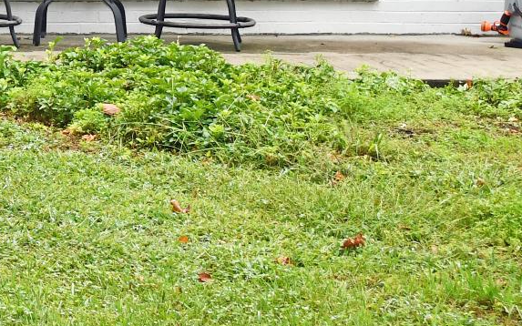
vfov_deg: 8.2
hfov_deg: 12.9
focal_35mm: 153
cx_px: -264
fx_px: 2176
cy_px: -272
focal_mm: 28
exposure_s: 1/100
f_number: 5
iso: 200
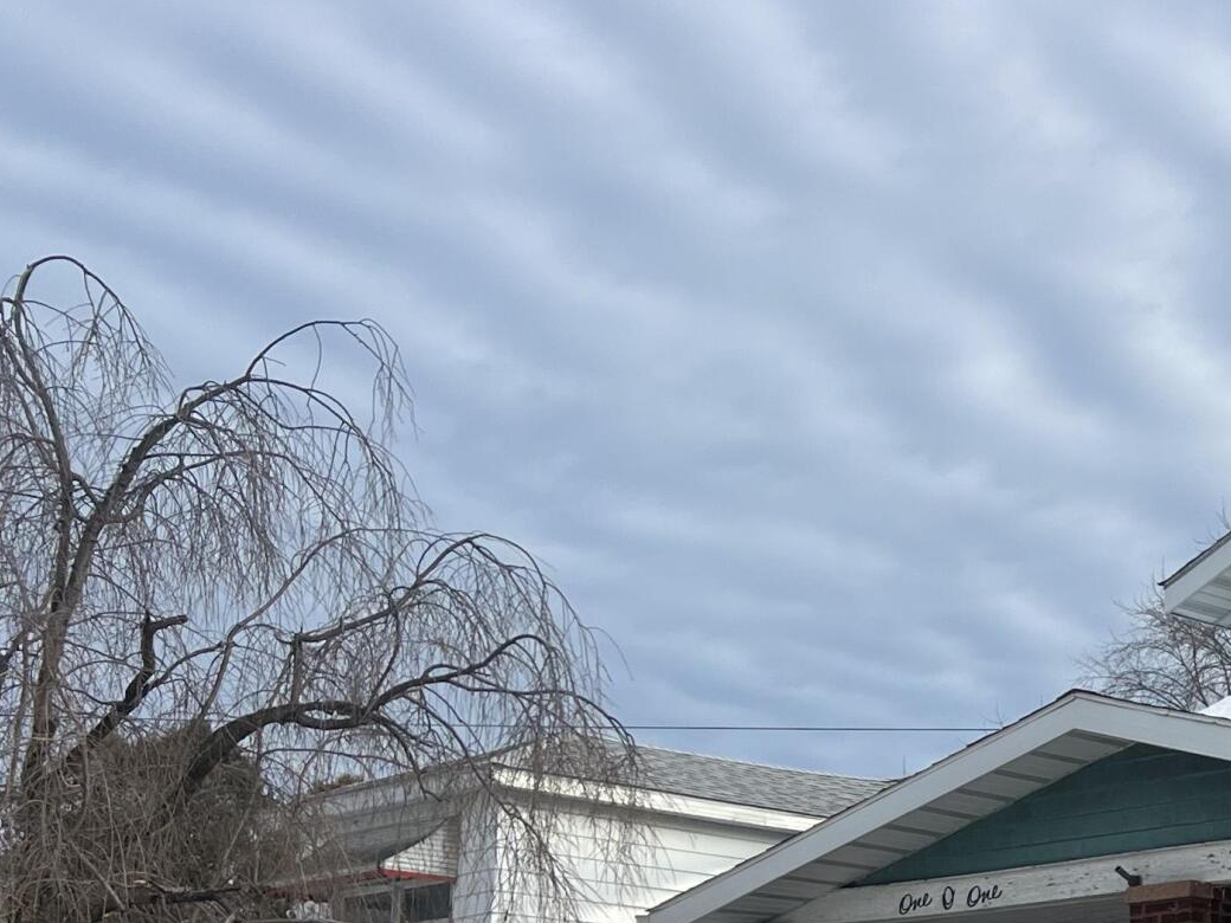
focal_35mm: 75
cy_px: 932
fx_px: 2667
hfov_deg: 22.9
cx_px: 1636
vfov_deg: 19.1
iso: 50
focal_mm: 5.7
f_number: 1.5
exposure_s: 1/4115
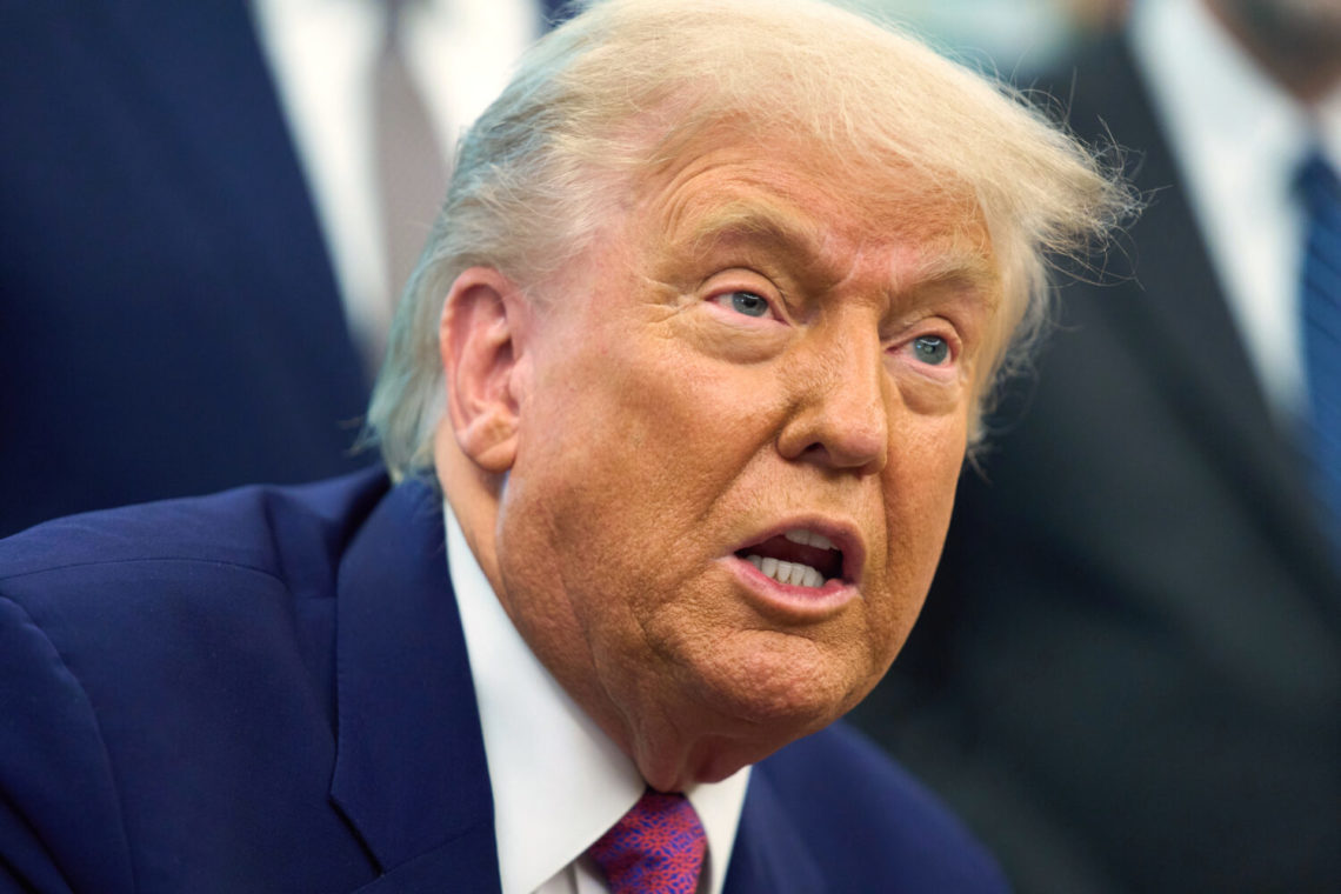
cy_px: 447
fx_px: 7449
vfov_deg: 6.9
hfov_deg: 10.3
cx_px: 670
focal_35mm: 200
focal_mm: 200
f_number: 2.8
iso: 2000
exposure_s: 1/250
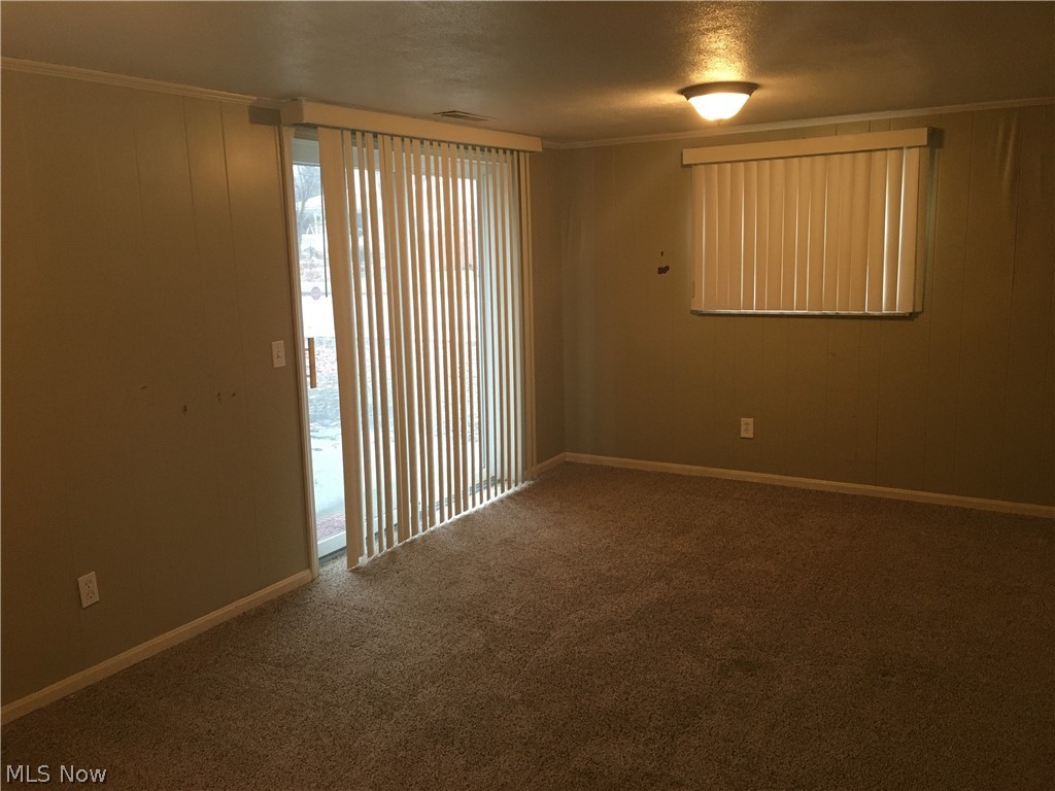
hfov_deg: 61.7
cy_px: 396
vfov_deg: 48.2
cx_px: 528
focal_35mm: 29
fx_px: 884
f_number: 2.2
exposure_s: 1/30
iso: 160
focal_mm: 4.15
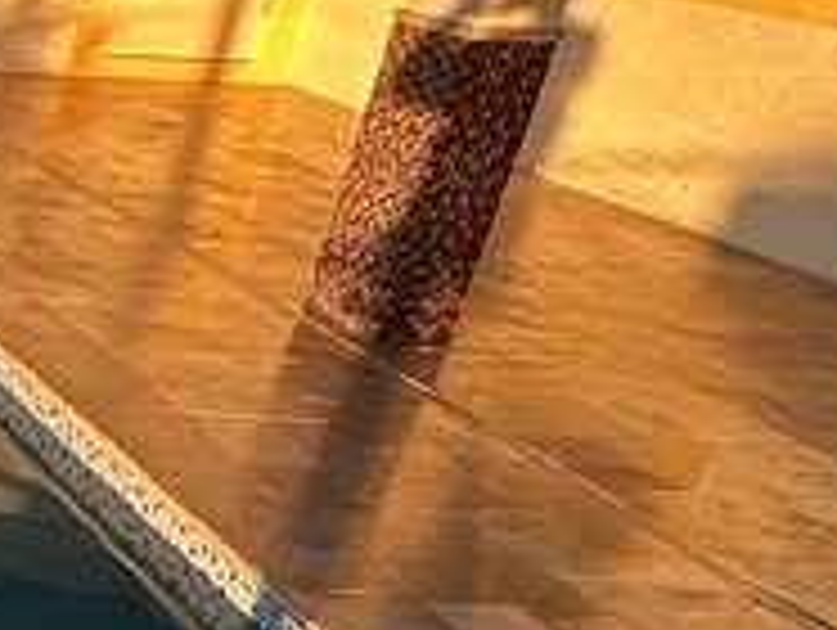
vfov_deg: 18.5
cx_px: -824
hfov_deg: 17.9
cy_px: 688
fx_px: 1864
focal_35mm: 77
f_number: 2.2
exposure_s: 1/179
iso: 40
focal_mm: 2.22
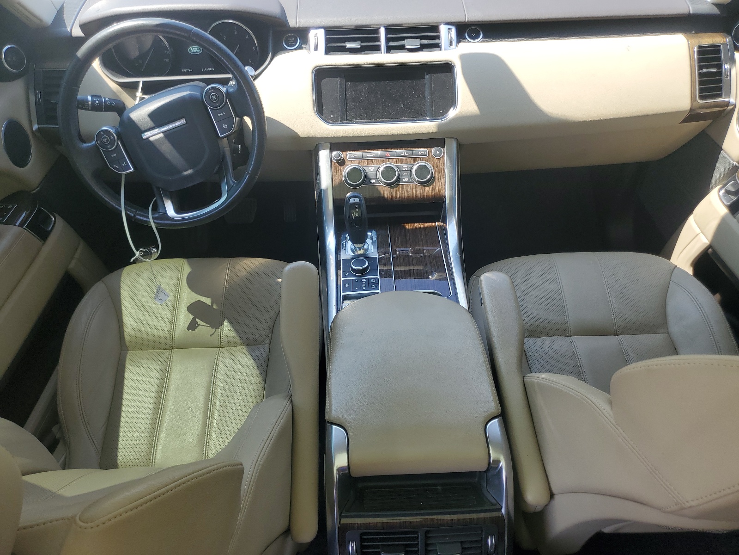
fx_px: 555
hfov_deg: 67.3
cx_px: 370
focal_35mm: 26
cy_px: 278
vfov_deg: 53.1
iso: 50
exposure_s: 1/250
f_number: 1.5
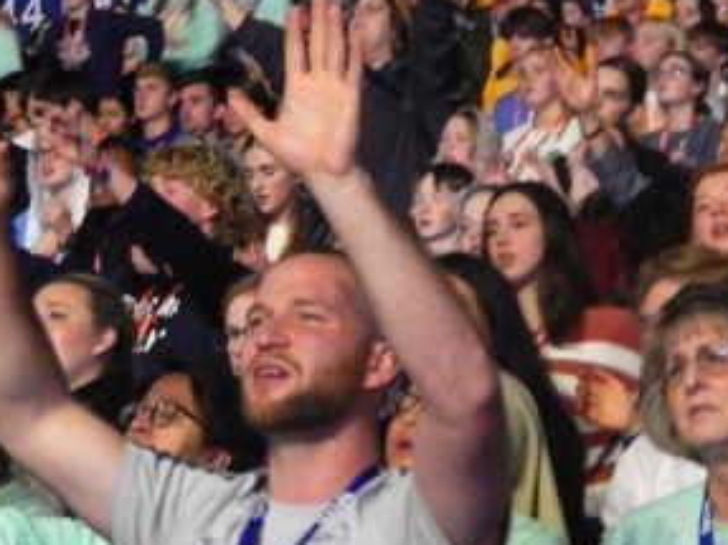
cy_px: 394
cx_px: 42
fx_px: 3448
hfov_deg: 12.0
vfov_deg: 9.0
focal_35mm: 164
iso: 800
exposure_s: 1/10
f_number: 4.1
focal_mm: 12.3
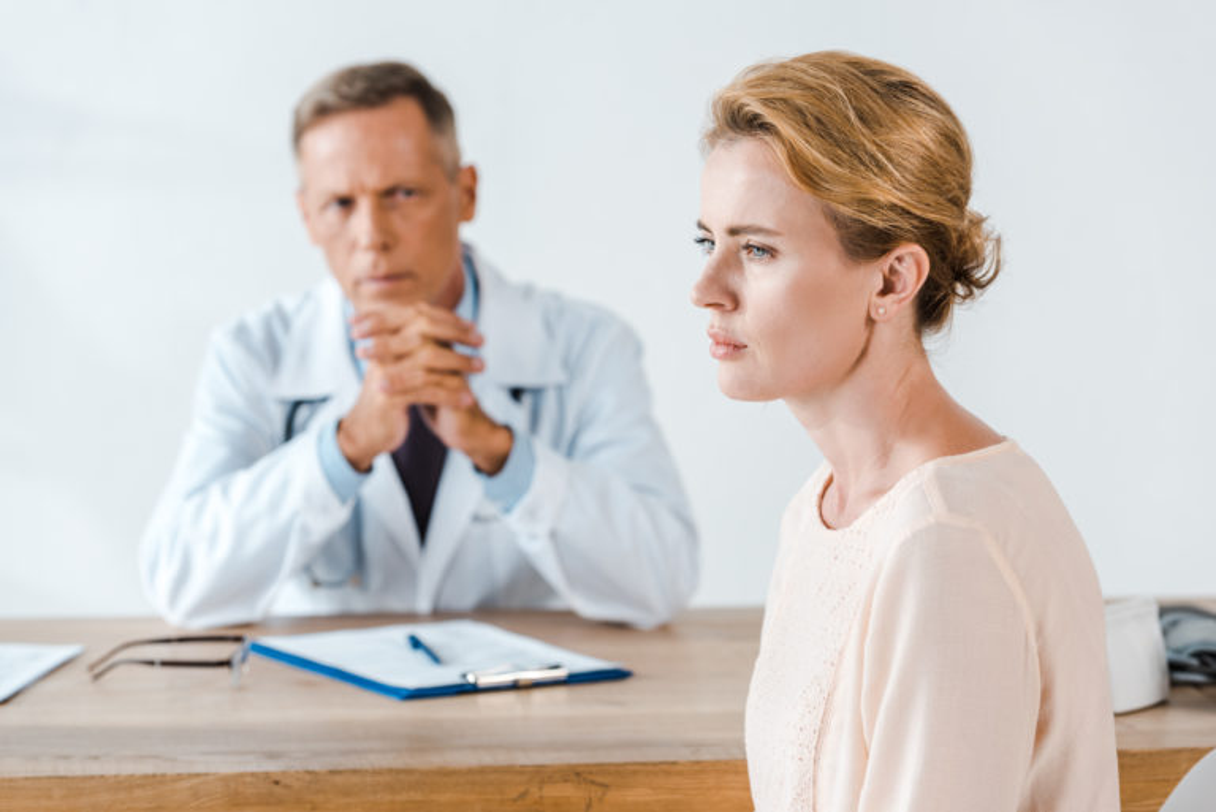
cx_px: 608
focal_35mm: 122
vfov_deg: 11.3
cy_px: 406
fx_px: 4123
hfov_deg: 16.8
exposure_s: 1/160
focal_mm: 122
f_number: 5
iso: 125
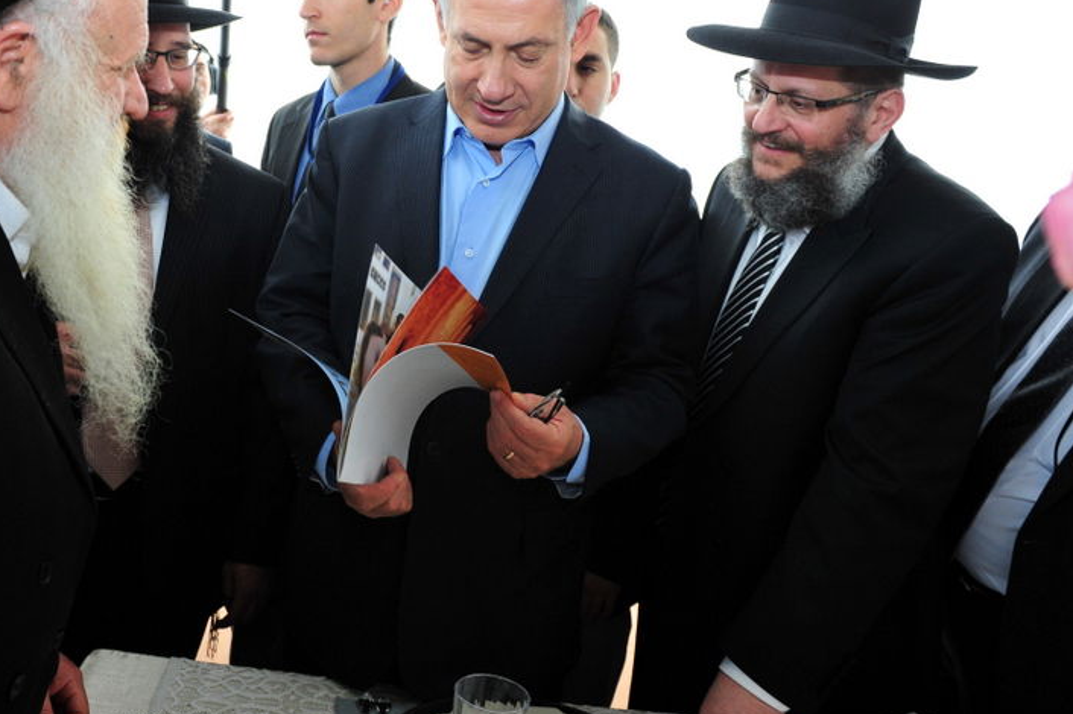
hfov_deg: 55.1
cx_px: 398
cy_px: 231
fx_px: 1013
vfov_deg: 38.4
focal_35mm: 34
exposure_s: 1/160
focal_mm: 24
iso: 1250
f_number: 4.5
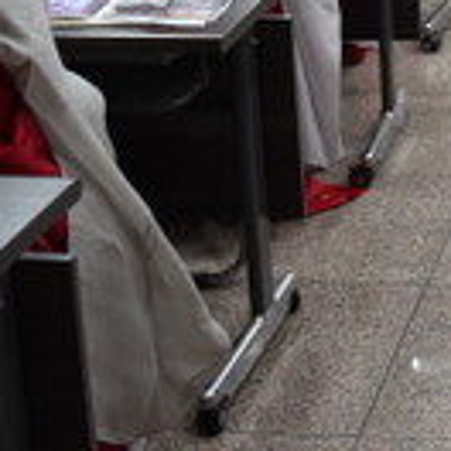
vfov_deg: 15.1
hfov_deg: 15.3
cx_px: 612
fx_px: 1592
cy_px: -205
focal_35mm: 108
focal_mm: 28
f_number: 4
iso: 640
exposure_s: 1/60
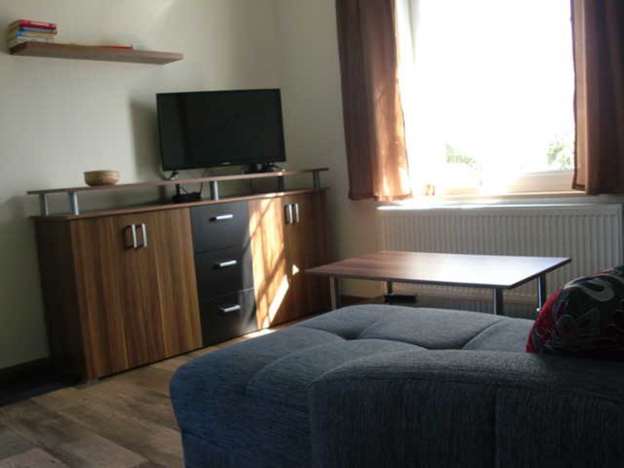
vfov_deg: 39.7
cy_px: 234
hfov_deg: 51.4
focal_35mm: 36
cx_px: 312
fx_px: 649
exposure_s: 1/60
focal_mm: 6.3
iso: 125
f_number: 2.8
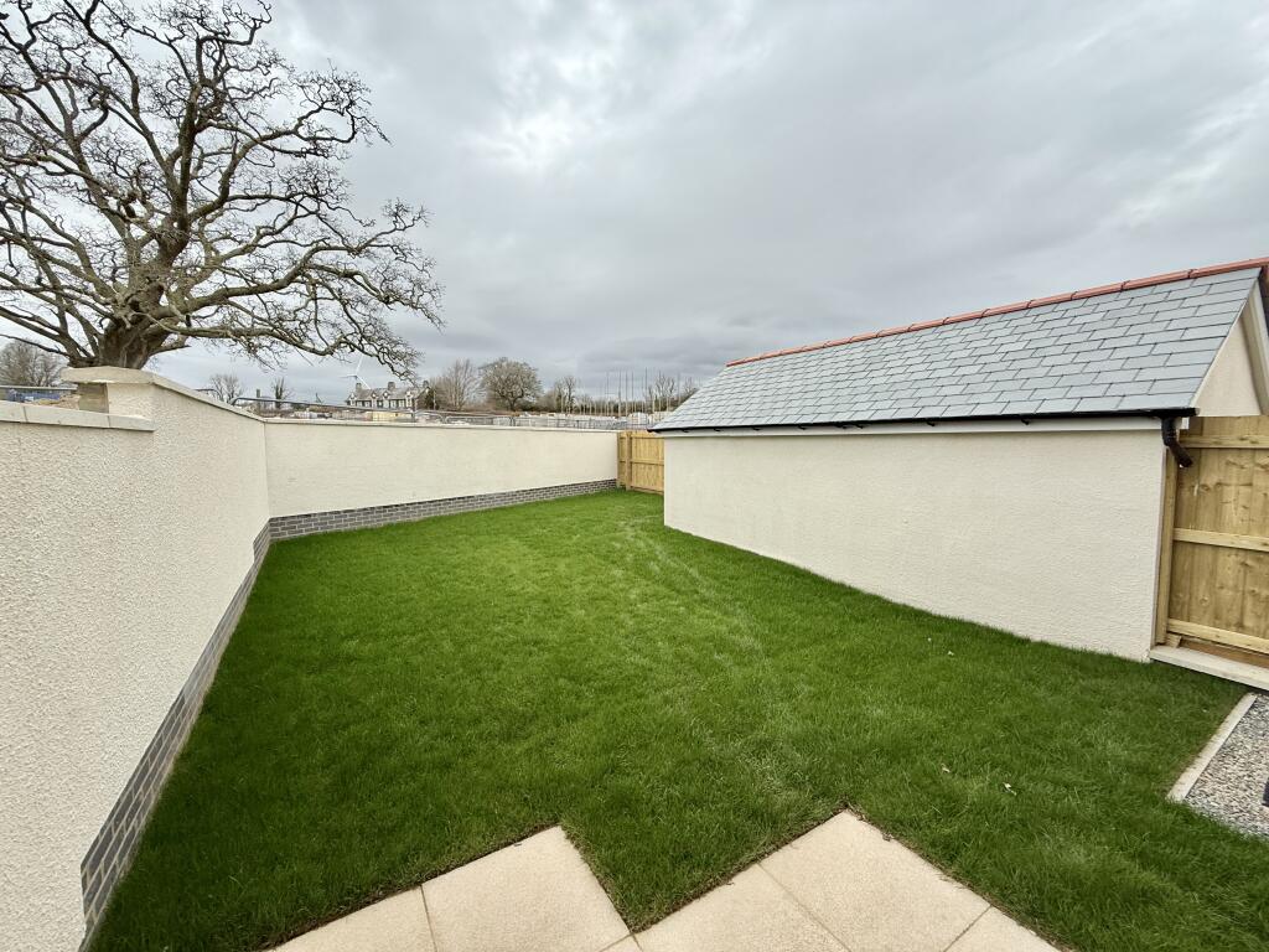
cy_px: 476
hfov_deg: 102.1
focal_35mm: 14
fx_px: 513
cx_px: 634
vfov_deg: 85.7
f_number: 2.2
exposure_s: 1/545
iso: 50
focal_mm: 2.22
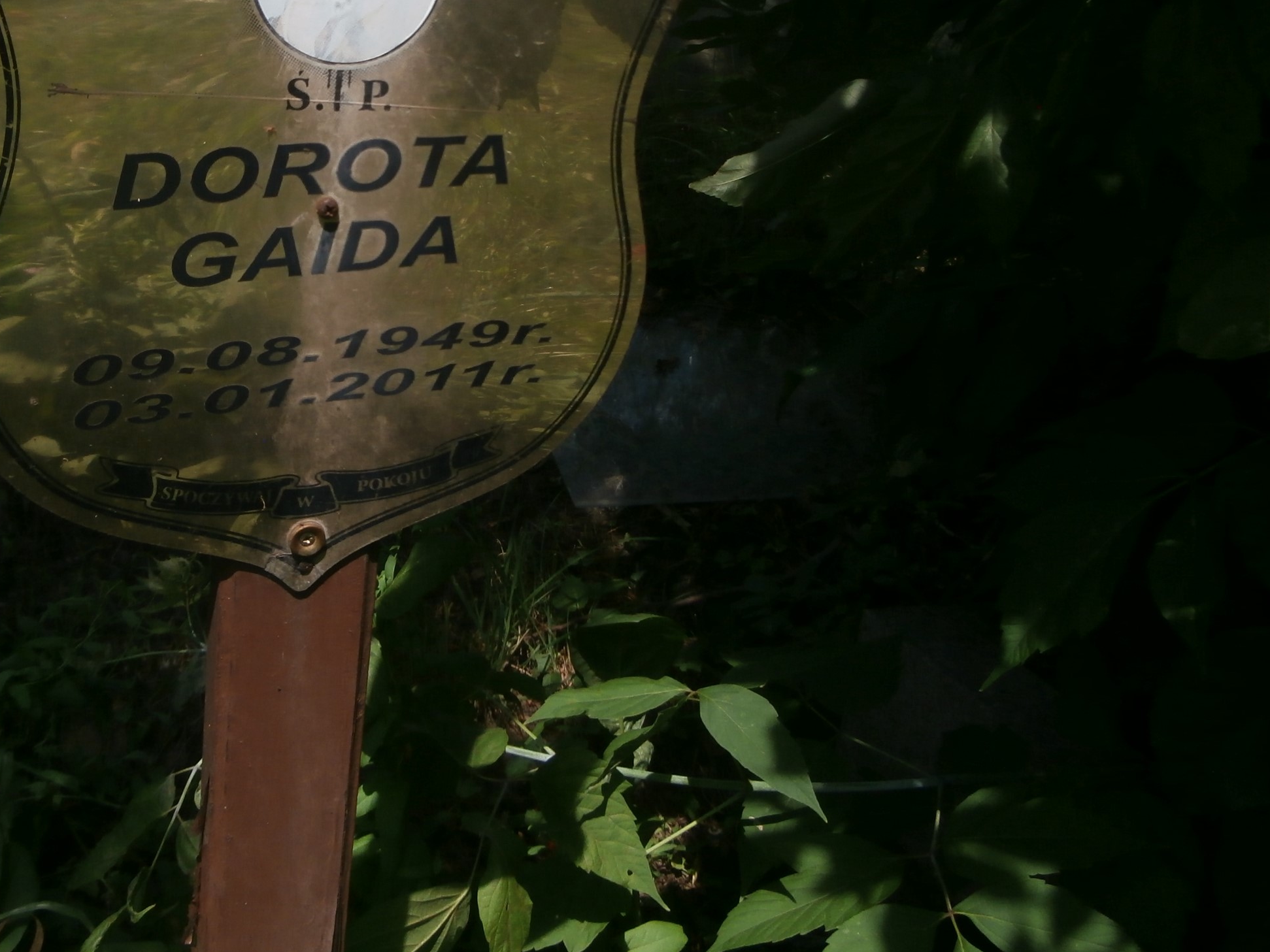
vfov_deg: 37.6
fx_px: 1357
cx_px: 415
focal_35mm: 37
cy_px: 220
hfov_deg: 49.2
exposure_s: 1/1250
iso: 100
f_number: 3
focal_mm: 4.2
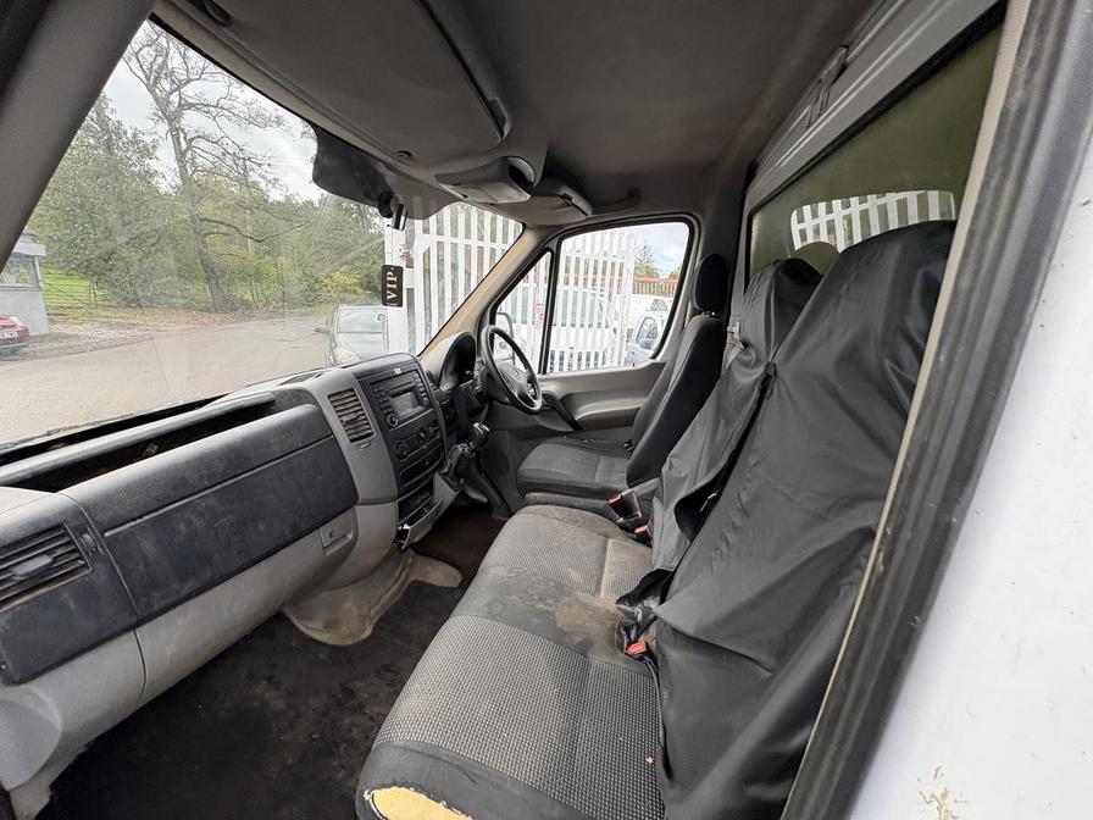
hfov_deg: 102.1
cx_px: 546
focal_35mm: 14
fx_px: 442
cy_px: 410
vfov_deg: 85.7
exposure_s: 1/220
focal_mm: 2.22
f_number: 2.2
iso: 64
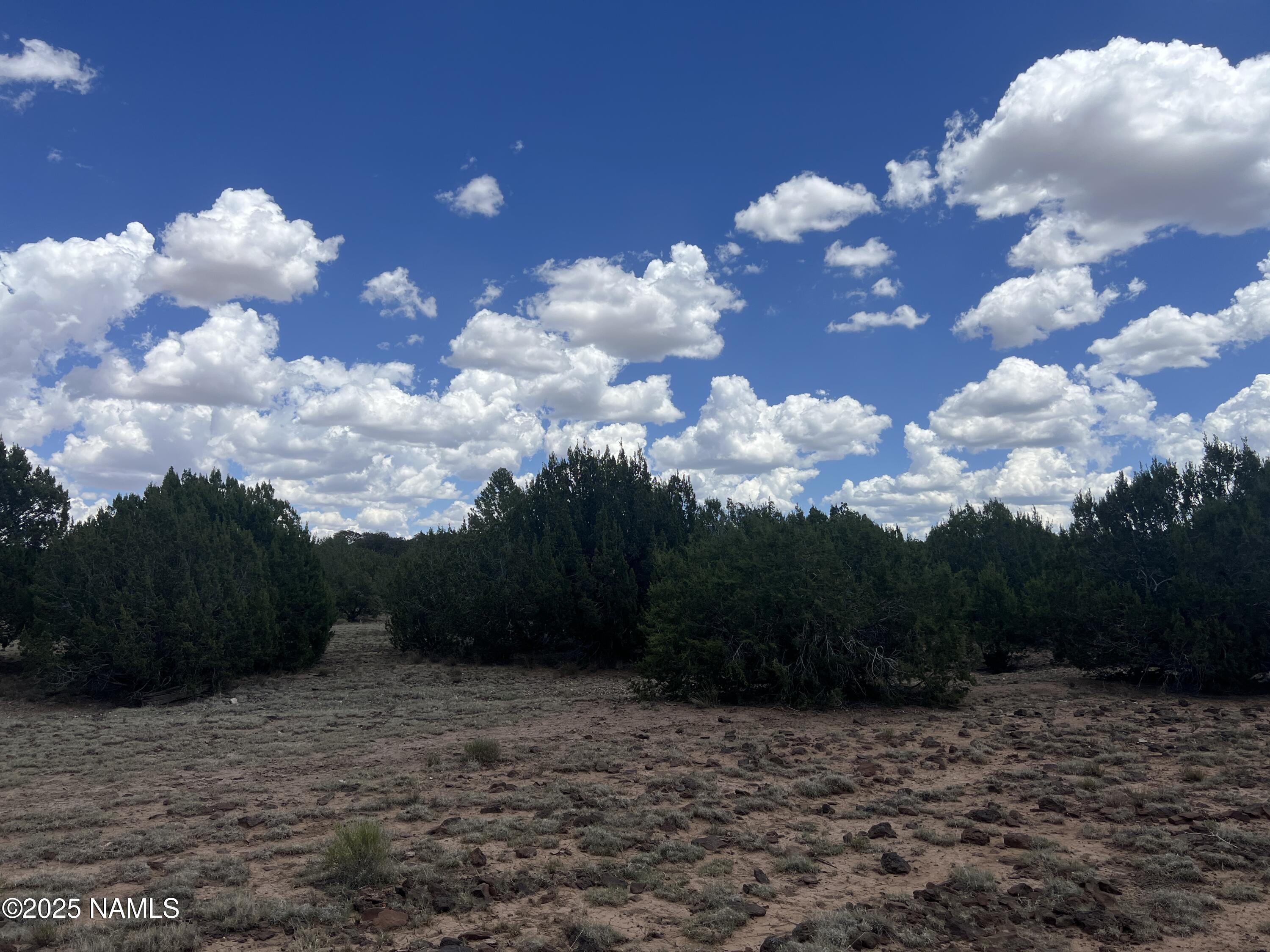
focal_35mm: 26
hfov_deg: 67.3
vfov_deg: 53.1
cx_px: 635
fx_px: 954
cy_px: 476
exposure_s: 1/6993
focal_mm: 5.7
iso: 50
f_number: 1.5
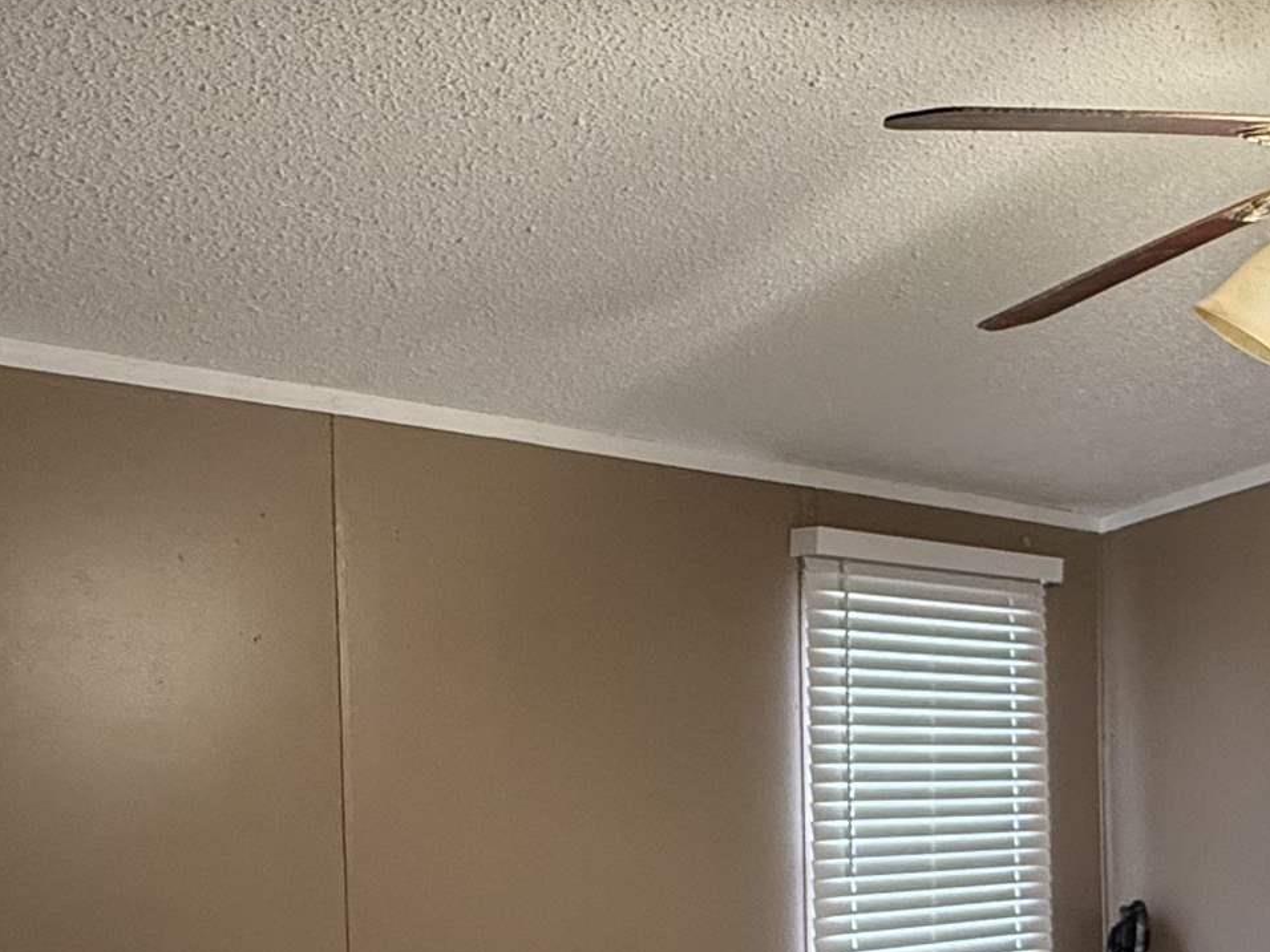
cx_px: 720
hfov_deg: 42.0
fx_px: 1651
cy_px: 854
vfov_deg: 30.8
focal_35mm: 45
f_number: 2.2
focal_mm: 2.22
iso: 320
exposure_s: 1/60
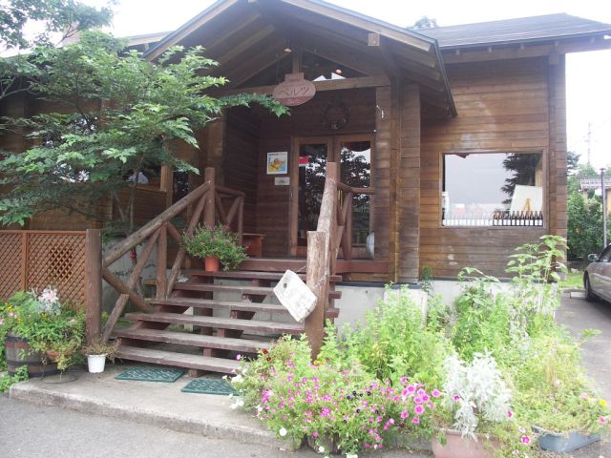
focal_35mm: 28
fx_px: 494
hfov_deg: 63.4
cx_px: 306
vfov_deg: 49.7
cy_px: 229
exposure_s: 1/100
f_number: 3.5
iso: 100
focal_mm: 7.2
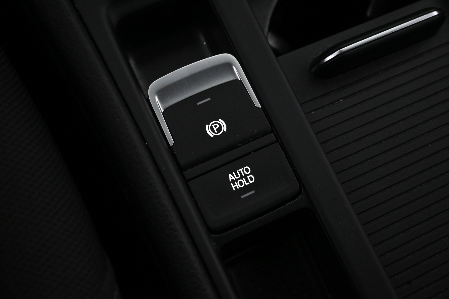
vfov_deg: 26.5
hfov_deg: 38.9
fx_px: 636
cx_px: 224
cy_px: 150
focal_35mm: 51
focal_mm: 34
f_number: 5
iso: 3200
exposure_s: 1/50
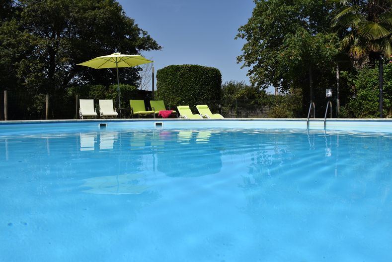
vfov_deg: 47.9
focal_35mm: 27
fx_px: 294
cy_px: 131
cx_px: 196
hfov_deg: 67.4
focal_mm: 18
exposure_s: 1/800
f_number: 10
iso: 200
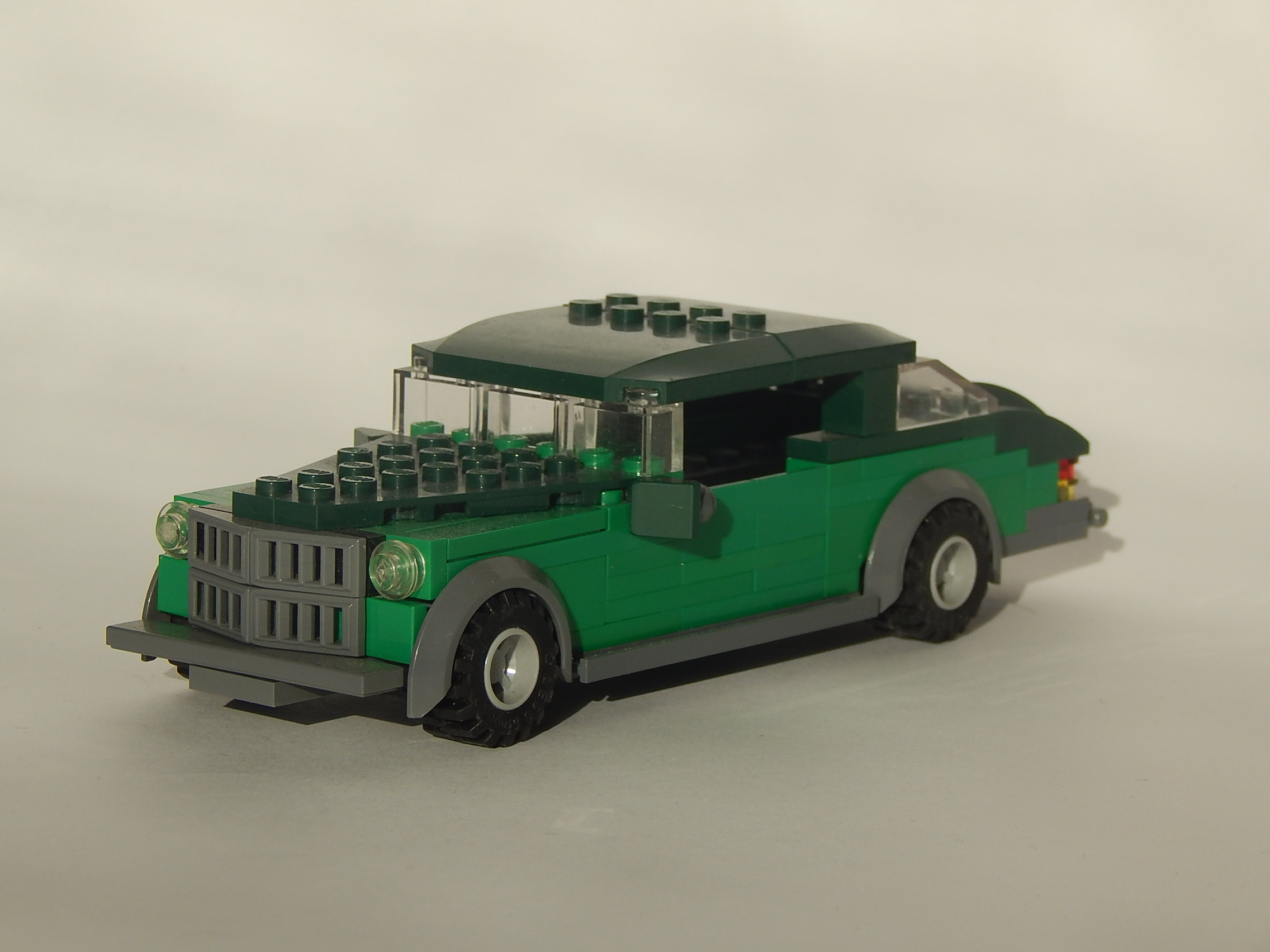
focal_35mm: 142
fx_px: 5210
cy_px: 476
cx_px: 635
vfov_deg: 10.4
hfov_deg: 13.9
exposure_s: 1/400
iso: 125
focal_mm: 25.3
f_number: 9.8
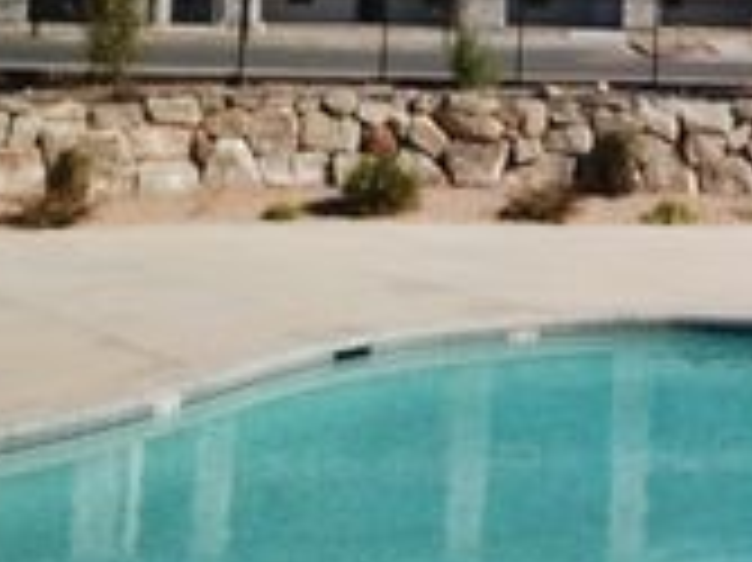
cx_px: 838
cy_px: -227
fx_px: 1693
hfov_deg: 23.4
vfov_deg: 17.4
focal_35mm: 78
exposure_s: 1/2174
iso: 100
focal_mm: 4.7
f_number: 2.2
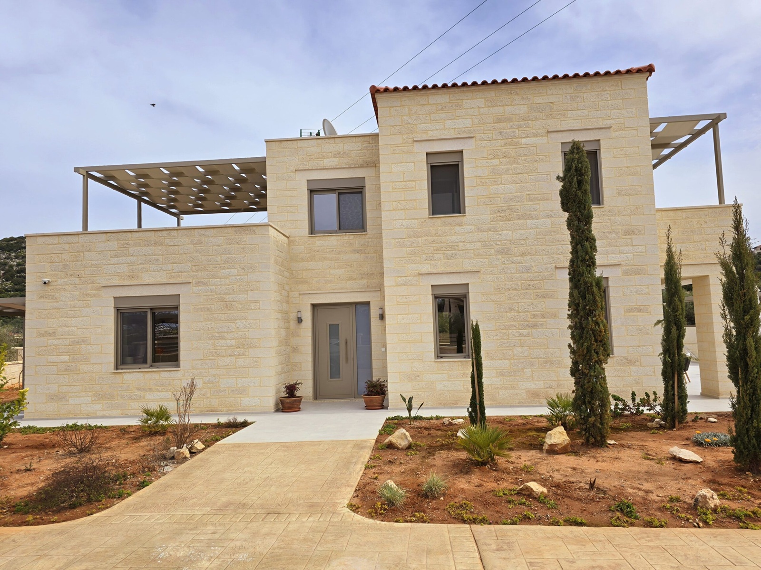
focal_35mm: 23
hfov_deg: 73.9
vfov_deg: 58.9
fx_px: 506
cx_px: 380
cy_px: 285
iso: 12
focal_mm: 6.3
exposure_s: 1/1250
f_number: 1.7
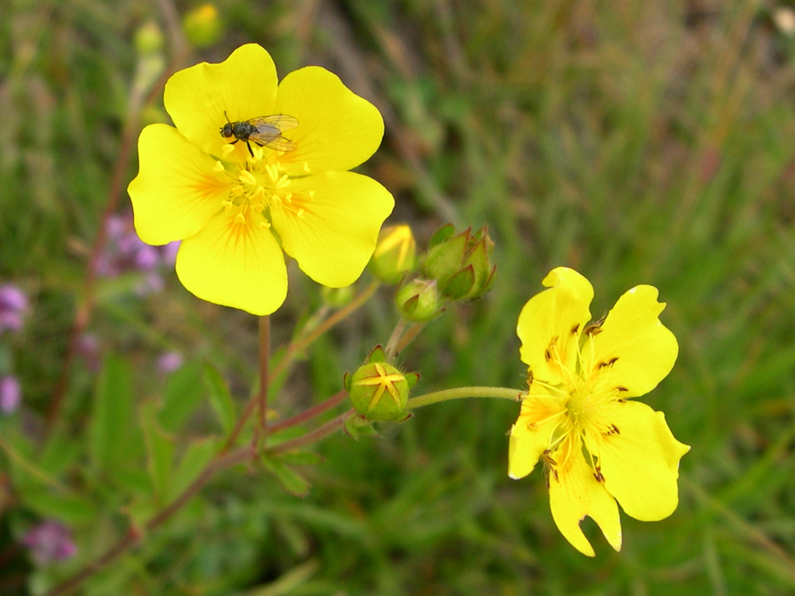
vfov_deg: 37.7
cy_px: 298
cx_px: 398
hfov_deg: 49.0
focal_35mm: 38
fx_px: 873
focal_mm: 8
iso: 100
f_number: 2.8
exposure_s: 1/585
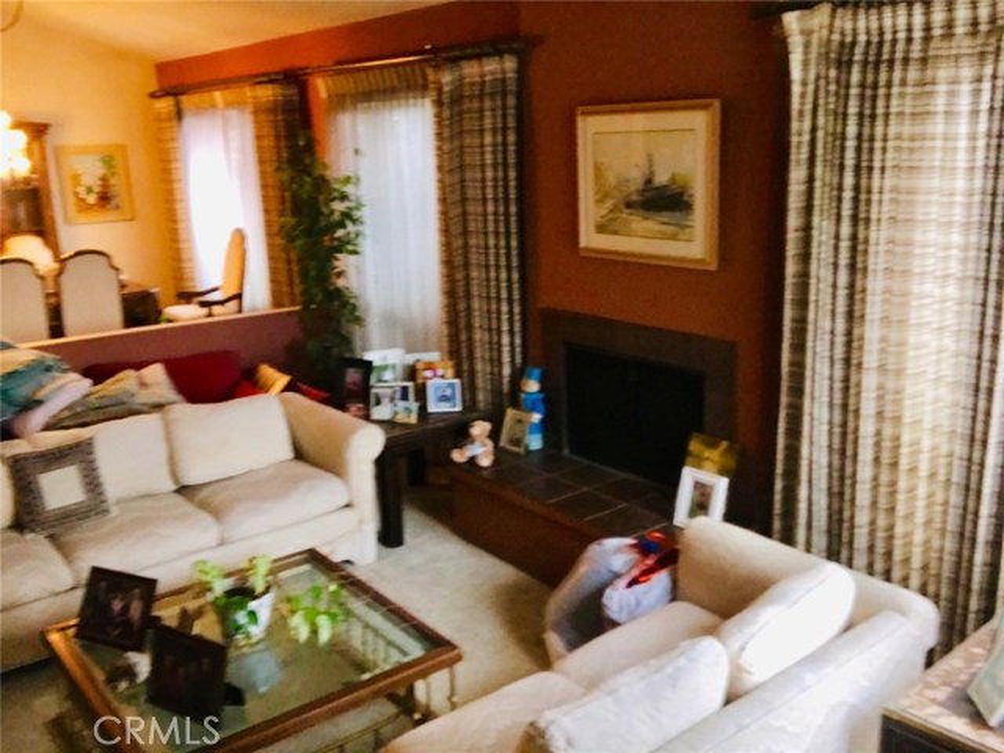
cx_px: 502
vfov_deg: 44.2
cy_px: 376
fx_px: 928
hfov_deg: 56.8
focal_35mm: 32
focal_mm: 2.87
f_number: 2.2
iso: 100
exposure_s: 1/20
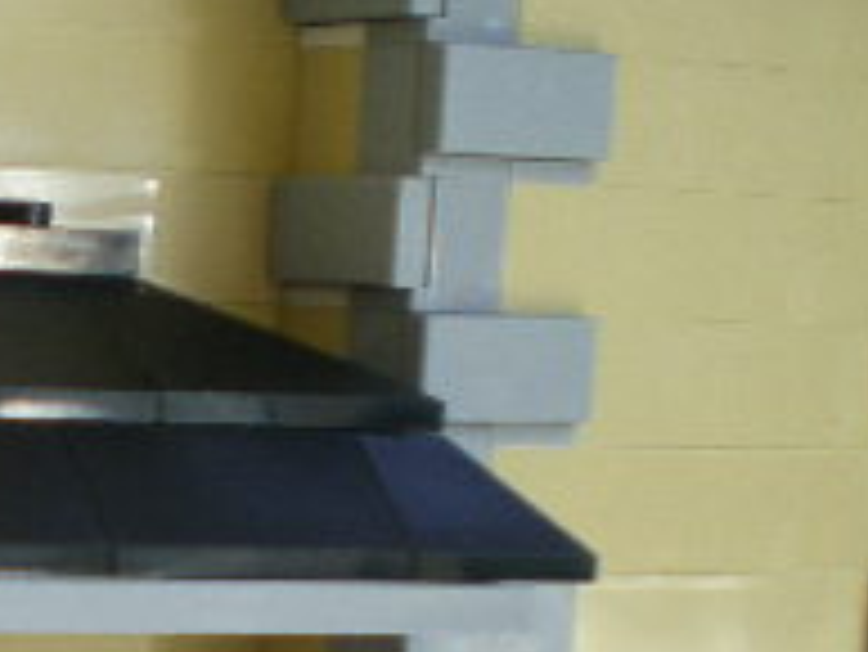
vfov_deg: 11.4
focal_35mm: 126
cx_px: -400
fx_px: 3161
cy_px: 917
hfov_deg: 14.6
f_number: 3.1
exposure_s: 1/153
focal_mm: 6.3
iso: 50
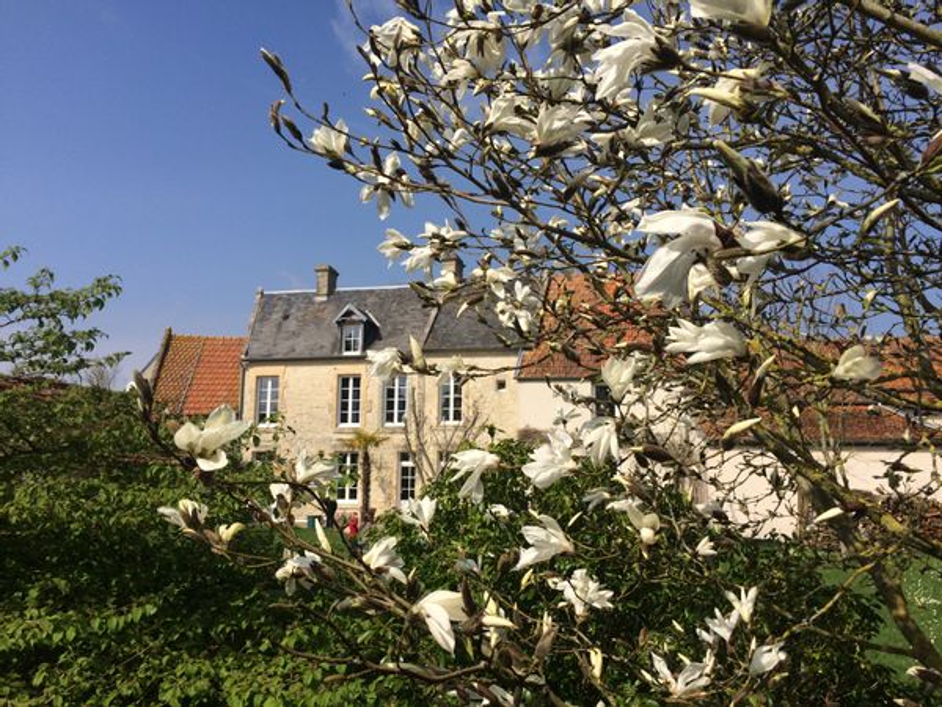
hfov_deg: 61.7
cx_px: 471
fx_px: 789
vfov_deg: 48.2
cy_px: 354
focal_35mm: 29
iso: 32
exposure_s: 1/3425
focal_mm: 4.15
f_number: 2.2
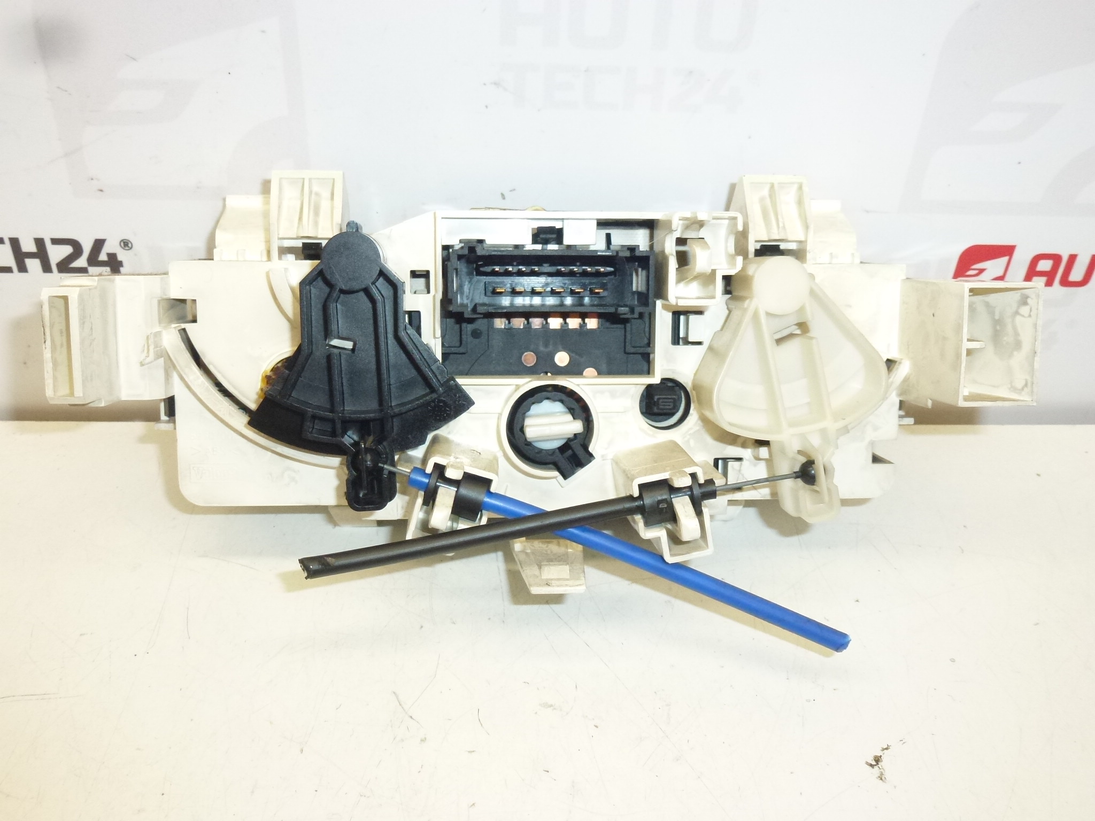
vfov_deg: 46.8
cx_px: 548
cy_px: 410
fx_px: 949
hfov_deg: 60.0
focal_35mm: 30
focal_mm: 5.4
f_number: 3.5
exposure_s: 1/320
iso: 400
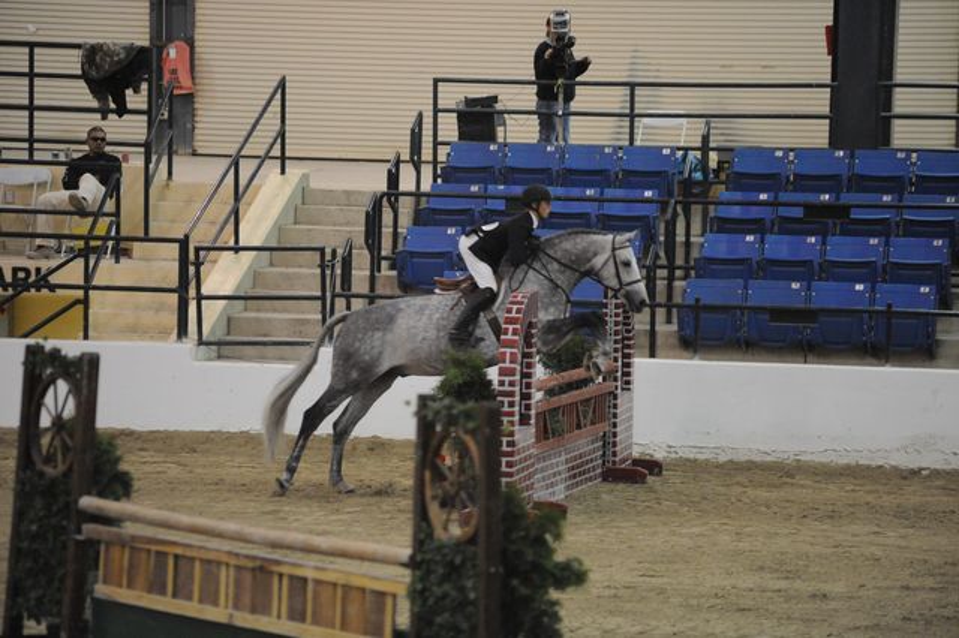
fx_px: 5325
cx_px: 480
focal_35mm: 200
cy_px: 319
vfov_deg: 6.9
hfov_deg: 10.3
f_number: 2.8
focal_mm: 200
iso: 6400
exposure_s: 1/400
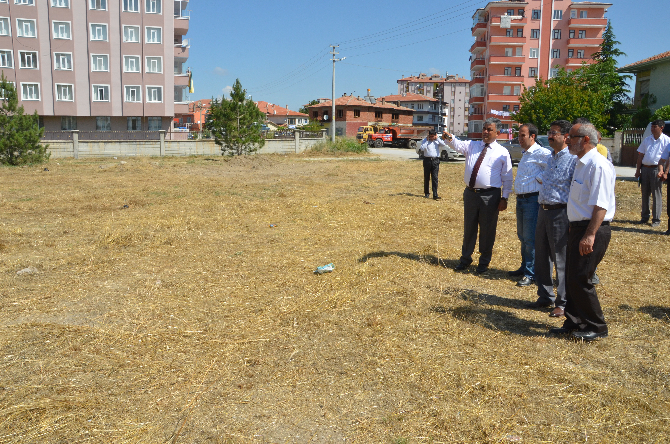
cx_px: 335
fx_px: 501
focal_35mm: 27
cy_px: 222
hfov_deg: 67.5
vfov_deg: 47.7
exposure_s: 1/800
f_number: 14
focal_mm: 18
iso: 800
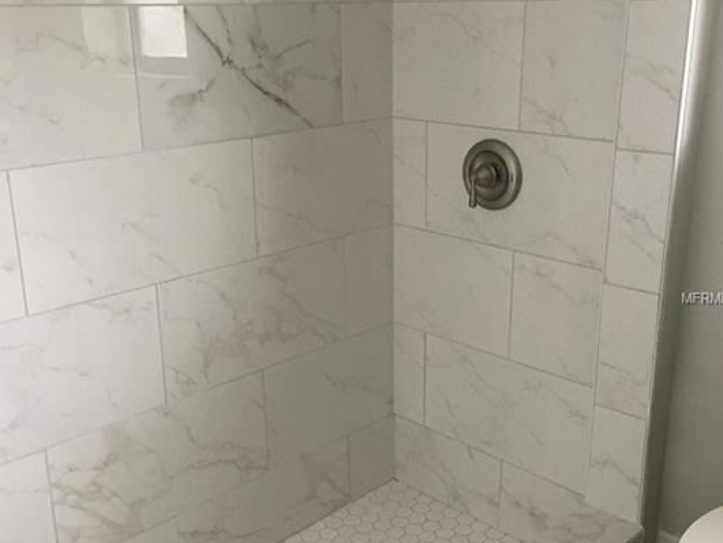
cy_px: 299
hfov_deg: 44.8
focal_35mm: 42
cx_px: 351
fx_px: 878
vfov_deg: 34.3
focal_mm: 4.15
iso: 125
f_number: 2.2
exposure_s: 1/30
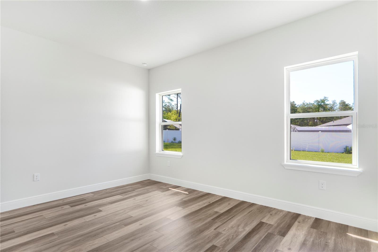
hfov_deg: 90.0
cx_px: 189
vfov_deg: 67.4
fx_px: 189
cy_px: 126
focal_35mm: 18
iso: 100
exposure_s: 1/60
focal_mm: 12
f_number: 2.8
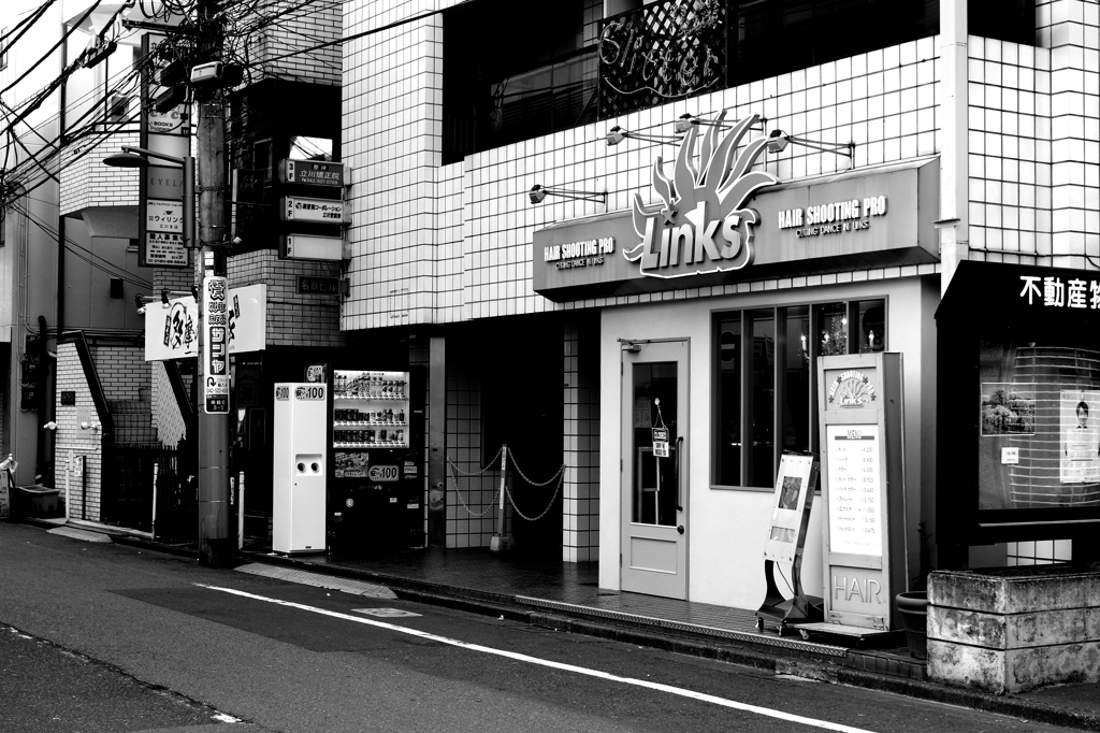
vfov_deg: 25.7
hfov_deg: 37.9
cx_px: 550
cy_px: 366
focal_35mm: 52
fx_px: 1604
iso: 100
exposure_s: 1/125
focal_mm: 35
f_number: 6.3
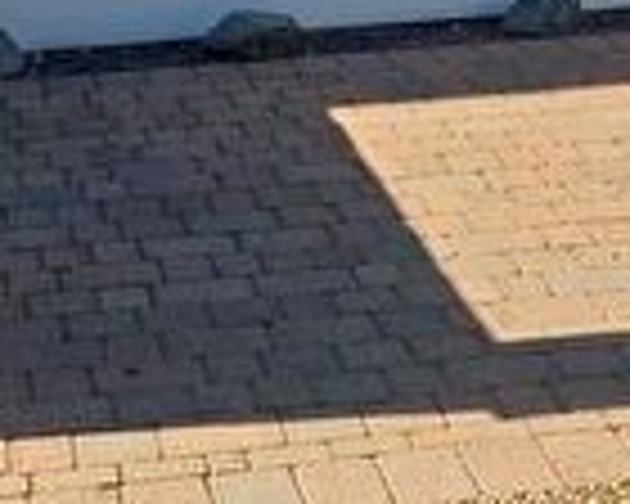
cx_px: 531
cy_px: -502
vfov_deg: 12.2
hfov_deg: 17.0
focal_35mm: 112
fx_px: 2088
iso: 50
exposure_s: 1/506
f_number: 1.8
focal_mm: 6.4
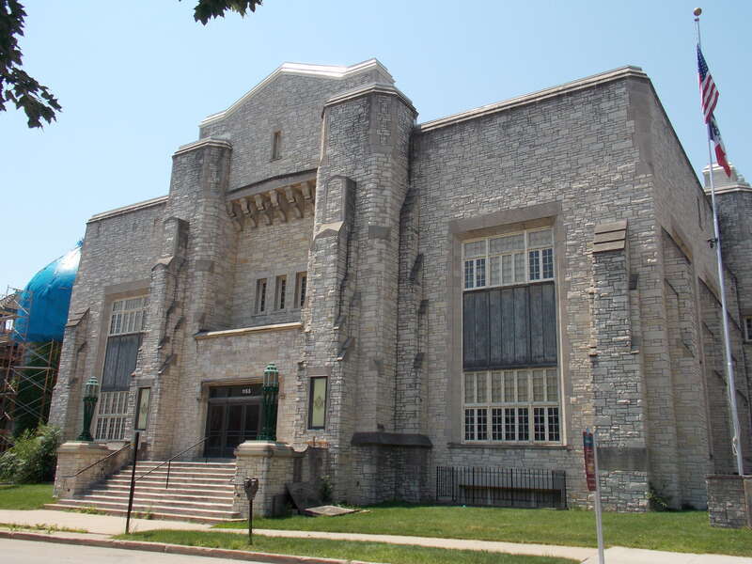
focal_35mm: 30
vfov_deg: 46.8
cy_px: 282
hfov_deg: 60.0
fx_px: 652
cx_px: 376
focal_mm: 5.3
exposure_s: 1/640
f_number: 3.3
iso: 80
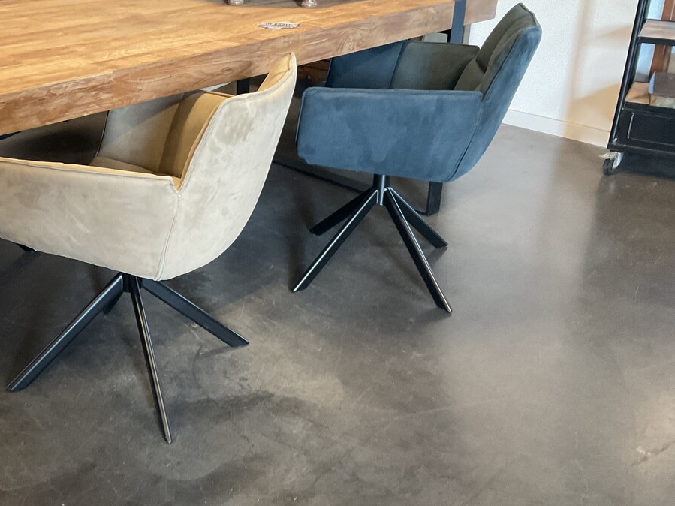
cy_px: 200
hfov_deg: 42.7
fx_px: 838
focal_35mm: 43
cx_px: 184
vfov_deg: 33.5
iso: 200
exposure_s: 1/50
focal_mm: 3
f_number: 1.8
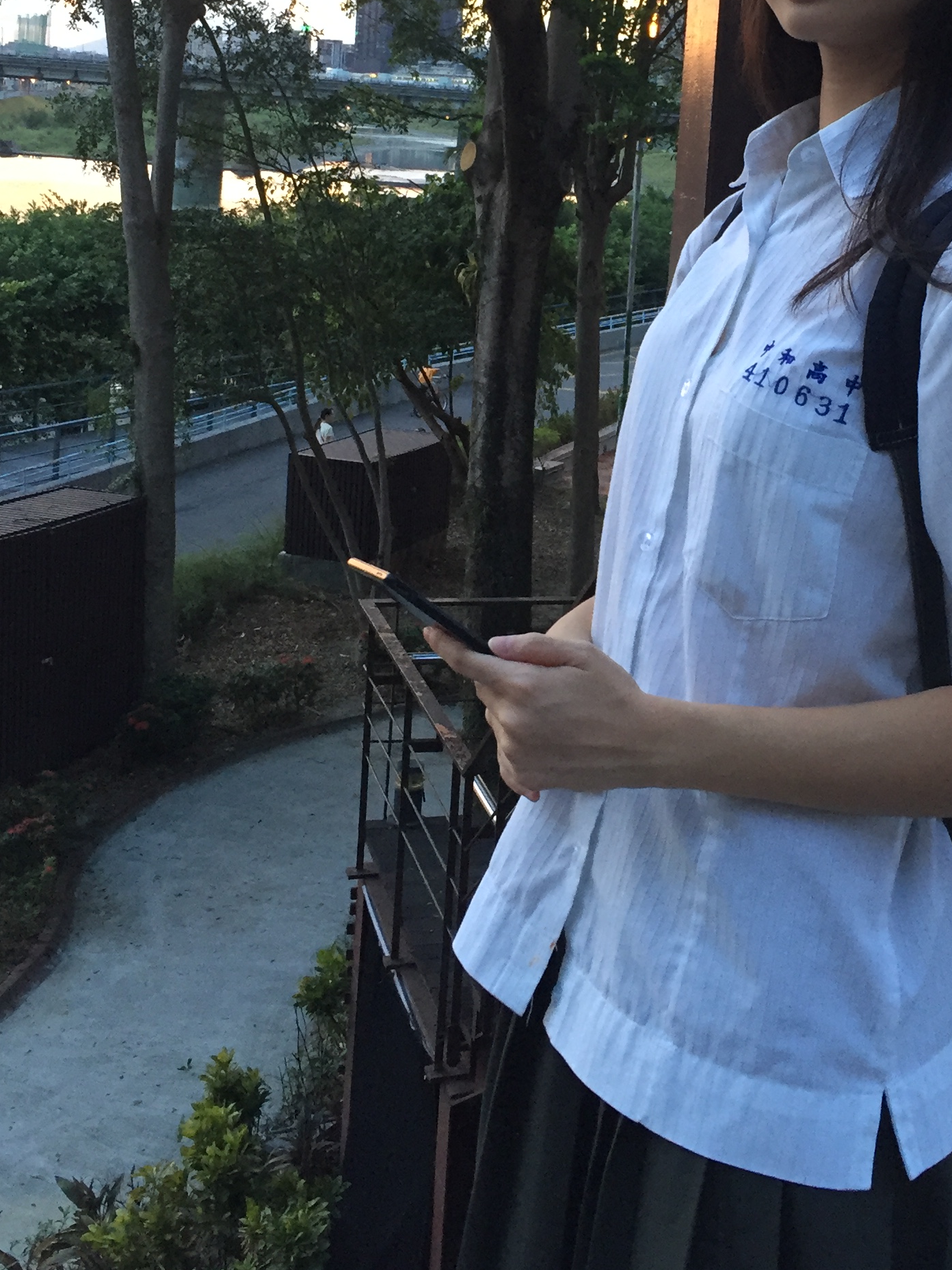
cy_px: 341
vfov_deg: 36.7
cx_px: 672
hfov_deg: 28.3
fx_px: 1870
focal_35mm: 51
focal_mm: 4.15
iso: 125
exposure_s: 1/30
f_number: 2.2
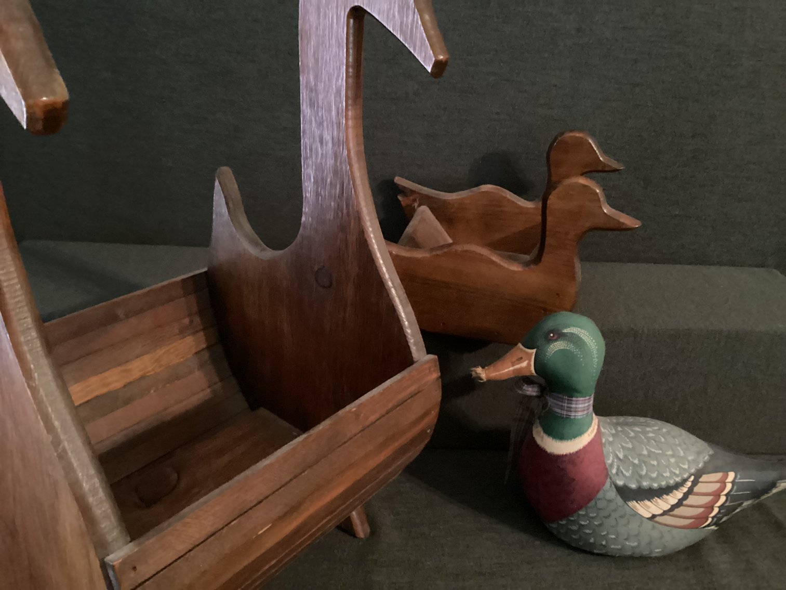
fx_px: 704
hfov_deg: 58.3
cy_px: 295
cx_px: 393
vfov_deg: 45.4
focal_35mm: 31
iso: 800
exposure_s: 1/15
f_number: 2.4
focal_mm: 3.3
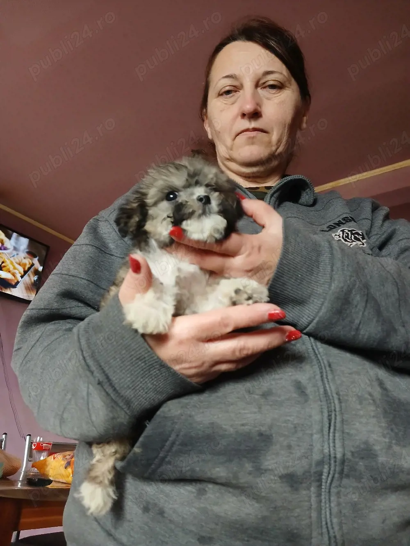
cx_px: 205
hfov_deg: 51.4
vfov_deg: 65.3
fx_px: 426
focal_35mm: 27
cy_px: 273
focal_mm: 3.98
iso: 320
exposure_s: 1/25.1
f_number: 1.8
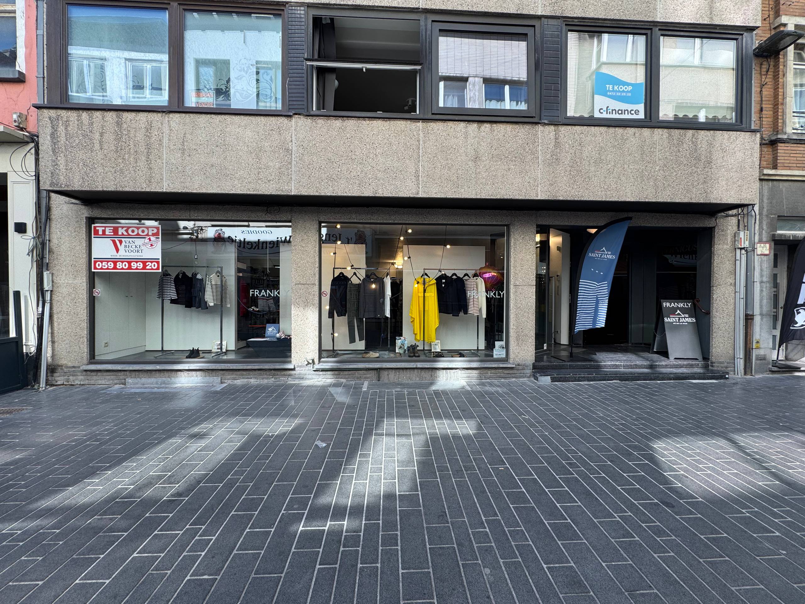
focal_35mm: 14
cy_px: 302
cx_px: 402
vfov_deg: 85.7
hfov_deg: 102.1
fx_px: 326
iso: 40
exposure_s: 1/223
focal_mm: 2.22
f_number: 2.2
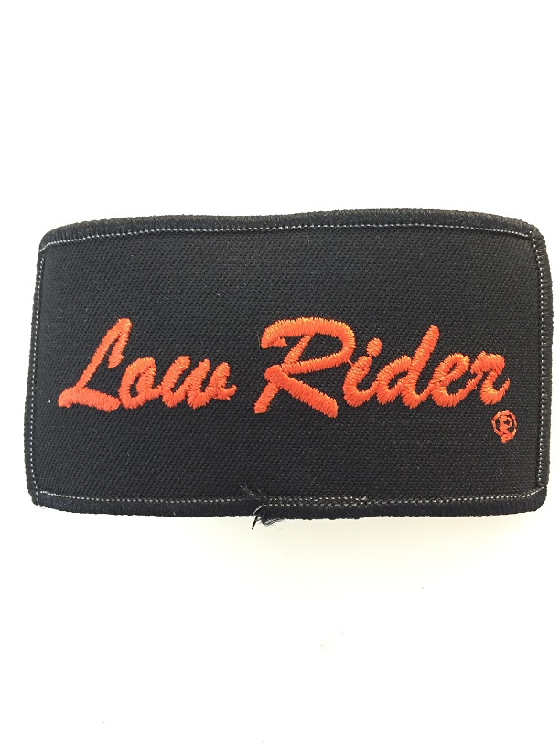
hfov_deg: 48.2
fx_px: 626
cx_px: 280
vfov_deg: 61.7
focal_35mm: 29
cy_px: 373
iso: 200
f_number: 2.2
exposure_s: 1/33
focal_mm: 4.15
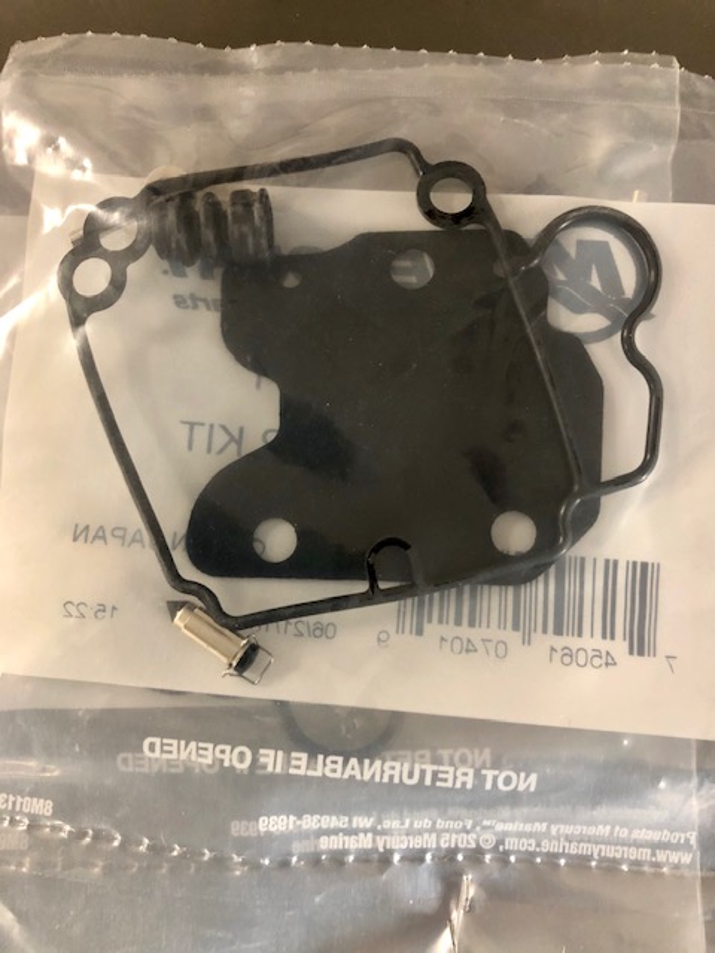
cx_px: 358
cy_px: 476
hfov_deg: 49.7
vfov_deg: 63.4
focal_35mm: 28
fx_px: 771
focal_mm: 3.99
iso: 100
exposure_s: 1/12
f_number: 1.8
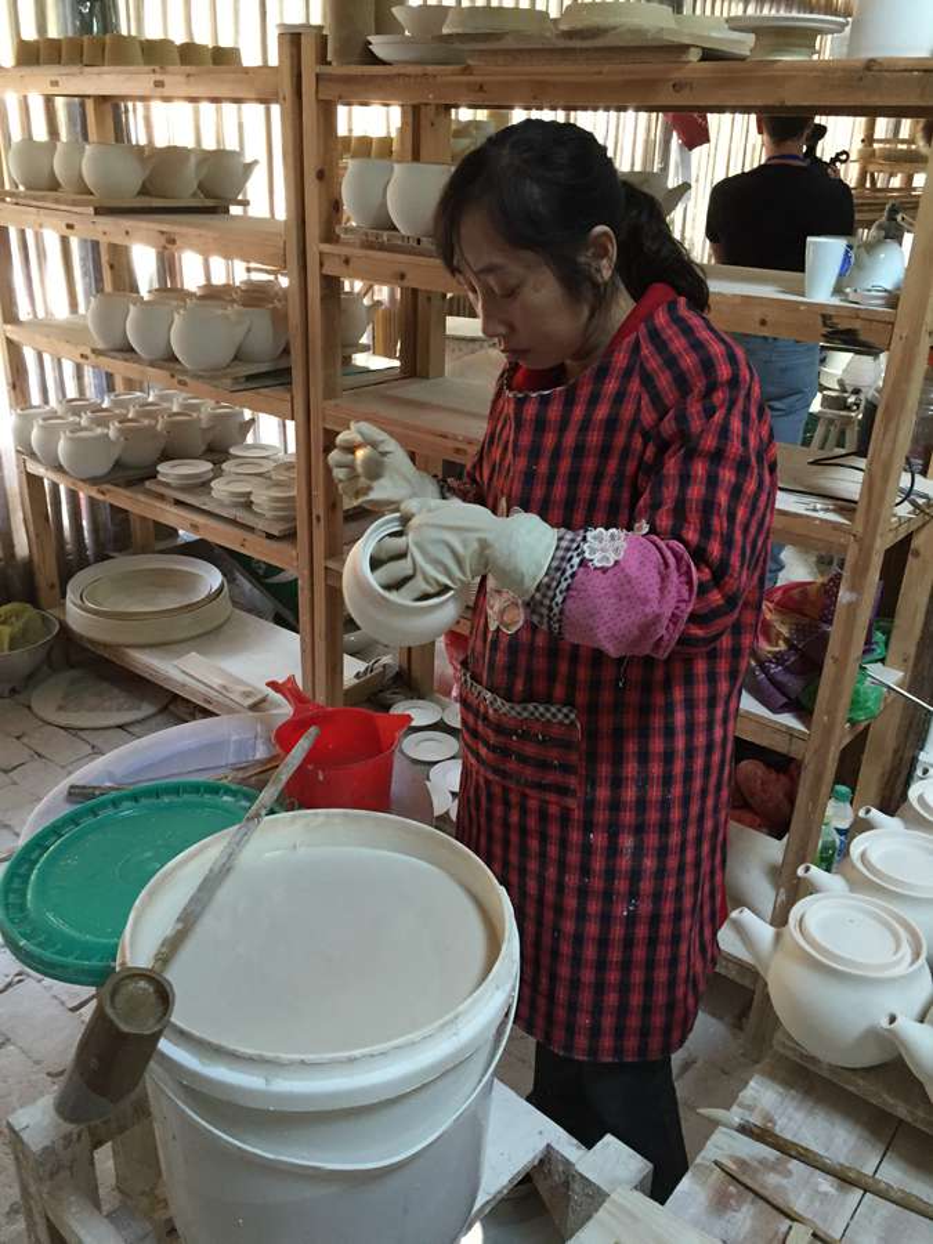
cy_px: 622
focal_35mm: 29
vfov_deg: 61.7
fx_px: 1042
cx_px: 466
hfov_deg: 48.2
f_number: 2.2
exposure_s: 1/30
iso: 160
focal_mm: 4.15
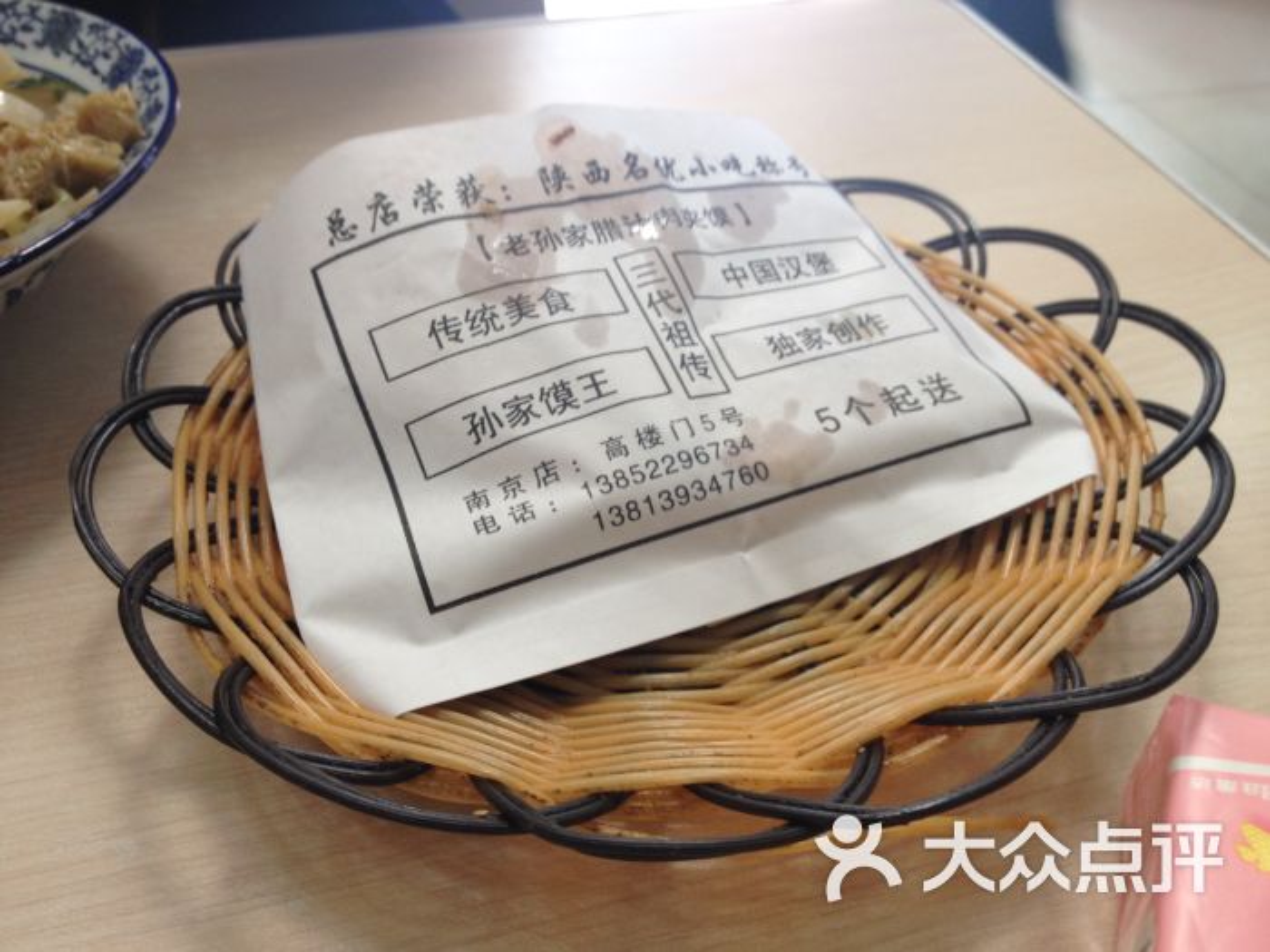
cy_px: 476
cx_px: 635
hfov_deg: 52.6
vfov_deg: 40.7
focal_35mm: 35
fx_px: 1284
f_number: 2.4
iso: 64
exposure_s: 1/30
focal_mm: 4.28
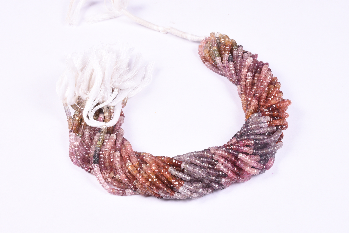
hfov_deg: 27.0
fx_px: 727
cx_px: 174
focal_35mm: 75
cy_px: 116
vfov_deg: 18.2
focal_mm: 50
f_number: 22
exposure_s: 1/125
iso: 320
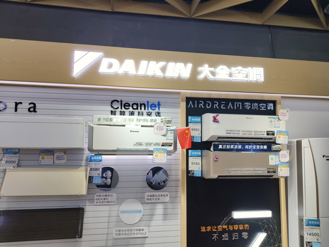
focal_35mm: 26
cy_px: 124
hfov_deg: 67.3
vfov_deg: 53.1
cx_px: 164
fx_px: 247
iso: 126
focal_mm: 4.75
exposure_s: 1/100
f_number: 1.75
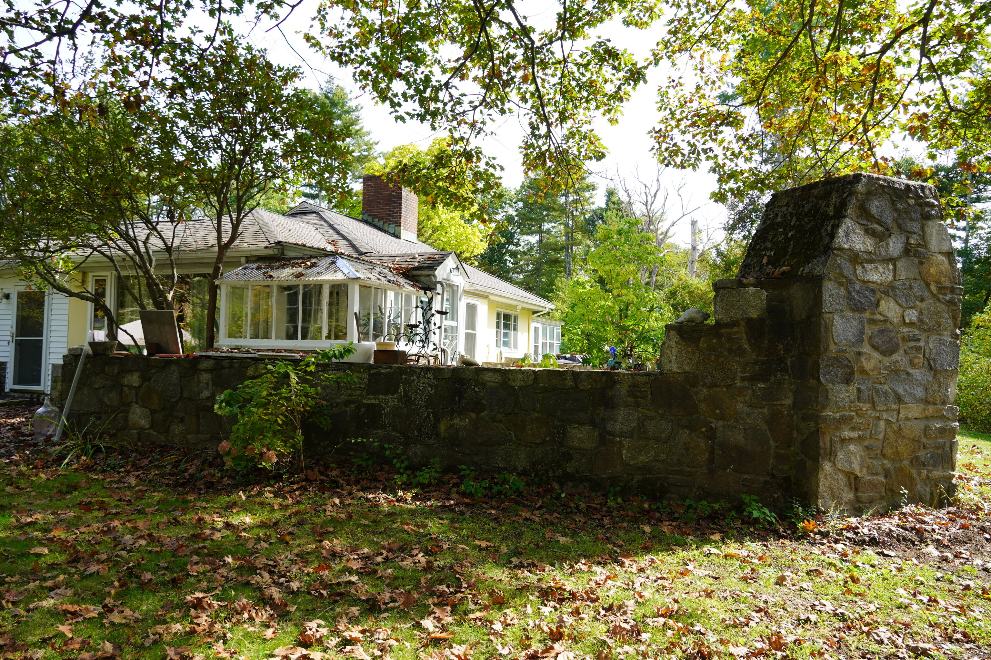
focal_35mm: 27
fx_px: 743
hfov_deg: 67.4
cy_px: 330
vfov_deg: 47.9
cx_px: 496
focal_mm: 18
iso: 100
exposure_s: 1/125
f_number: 5
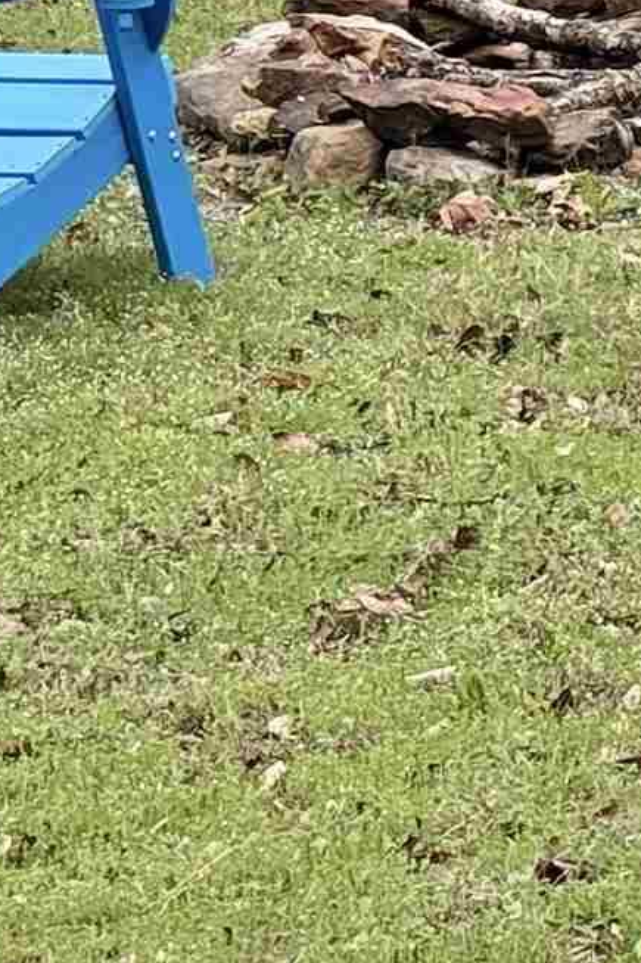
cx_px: 1040
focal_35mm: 235
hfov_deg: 5.8
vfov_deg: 8.5
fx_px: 6279
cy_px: -534
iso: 100
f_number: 1.78
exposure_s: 1/223
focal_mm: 6.76
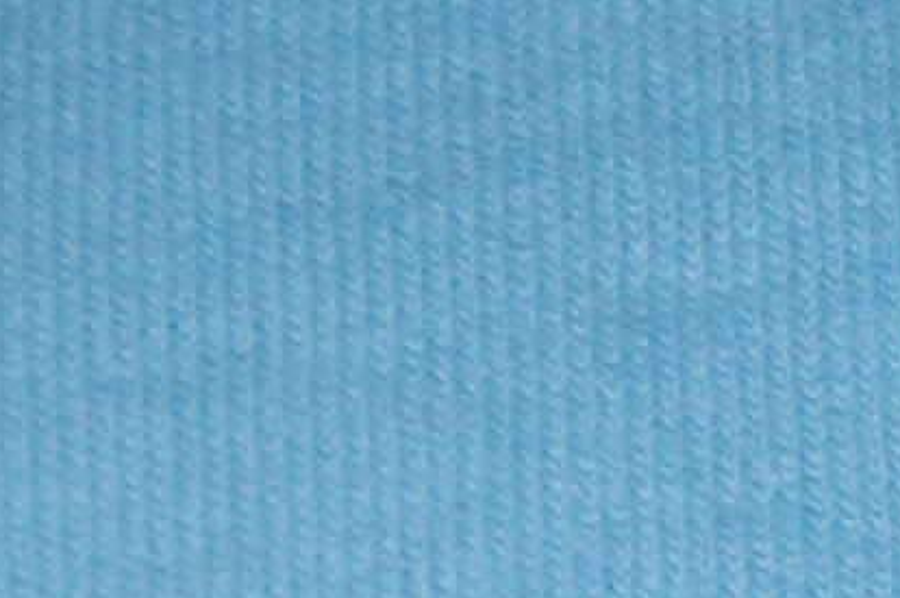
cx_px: 2839
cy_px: 1094
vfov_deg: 3.6
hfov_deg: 5.1
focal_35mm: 382
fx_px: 9529
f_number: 4.8
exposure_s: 1/60
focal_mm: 35
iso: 360
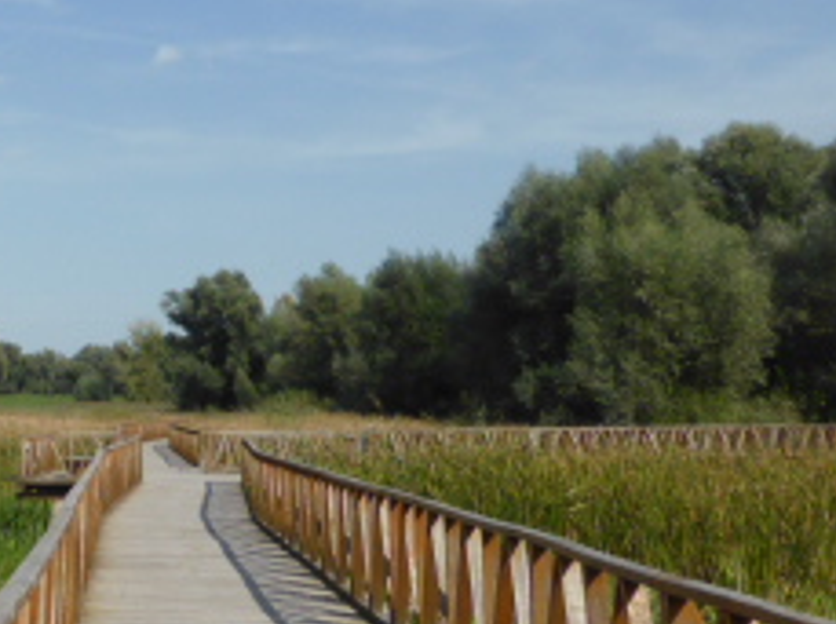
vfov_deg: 20.9
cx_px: -230
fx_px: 1688
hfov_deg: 24.5
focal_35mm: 70
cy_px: 347
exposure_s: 1/1600
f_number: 3.3
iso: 100
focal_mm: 4.3
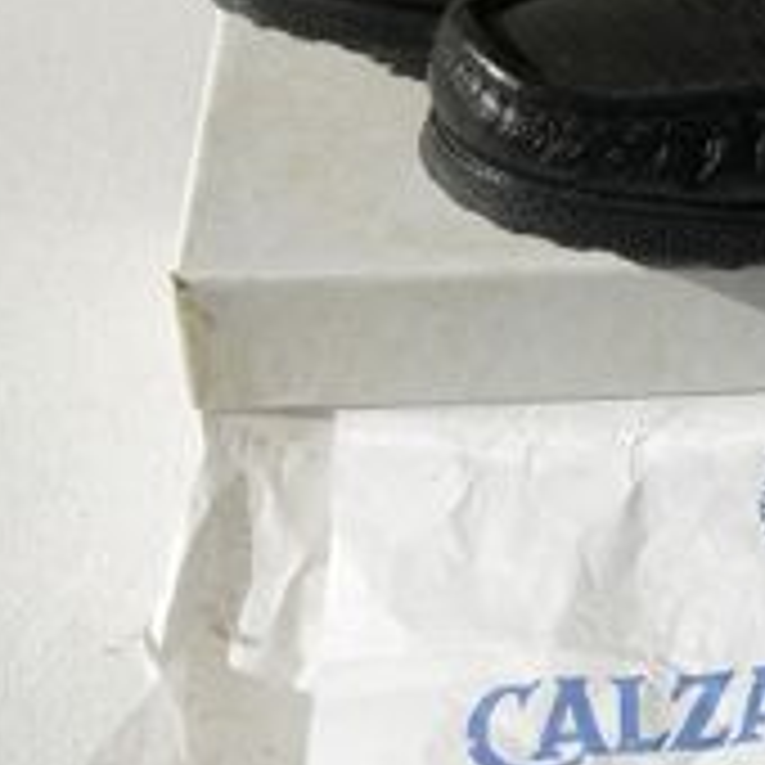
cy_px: 248
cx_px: 792
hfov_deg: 17.8
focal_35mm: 95
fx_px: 2375
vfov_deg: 18.2
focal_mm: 7.9
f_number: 8
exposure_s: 1/320
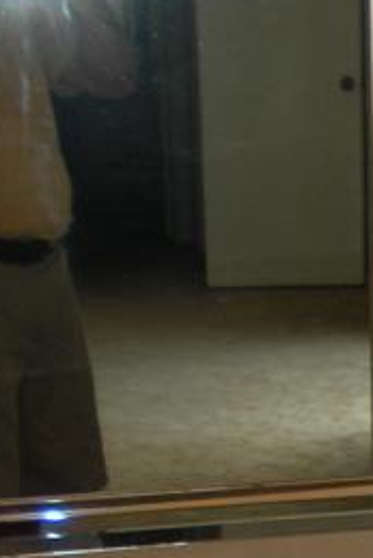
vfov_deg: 13.5
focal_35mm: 148
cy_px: 666
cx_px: 1054
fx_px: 2297
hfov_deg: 8.1
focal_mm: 6.3
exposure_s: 1/30
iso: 64
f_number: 3.5
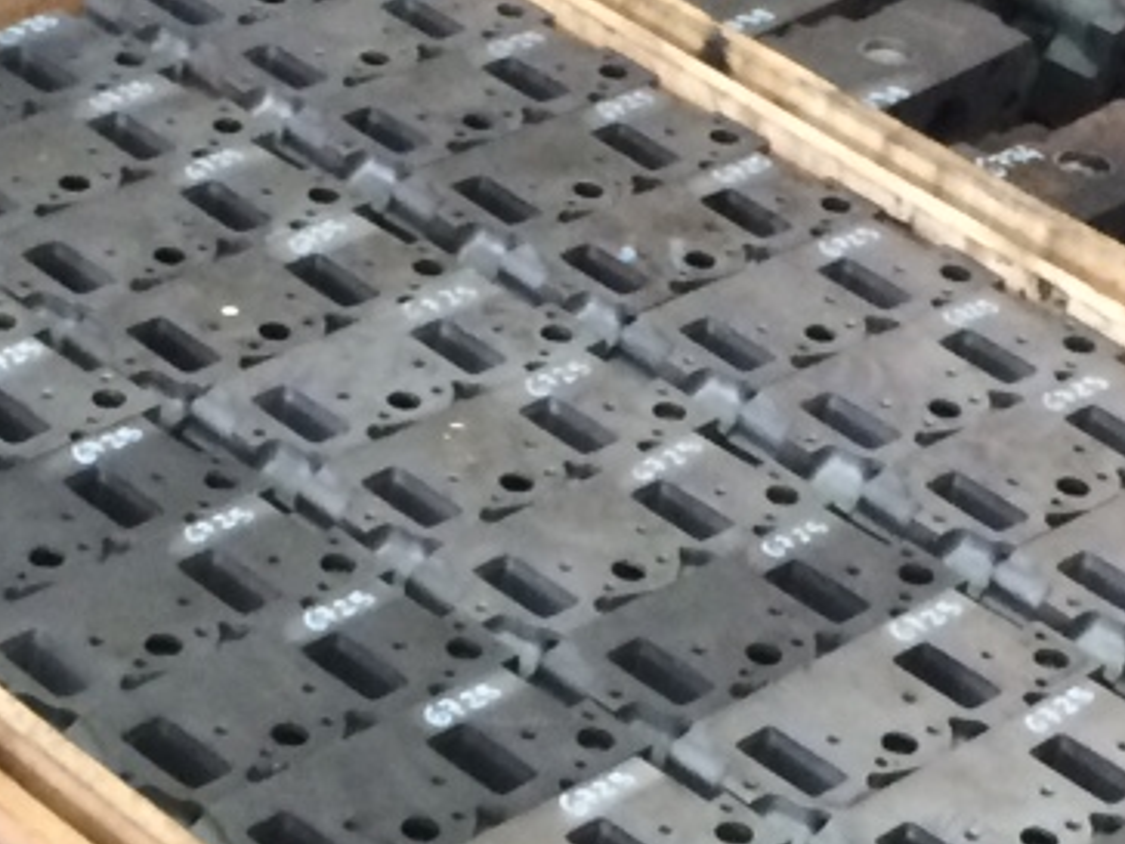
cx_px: 454
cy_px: 801
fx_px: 4225
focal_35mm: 130
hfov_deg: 15.2
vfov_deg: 11.3
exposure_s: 1/33
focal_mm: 4.15
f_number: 2.2
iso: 200
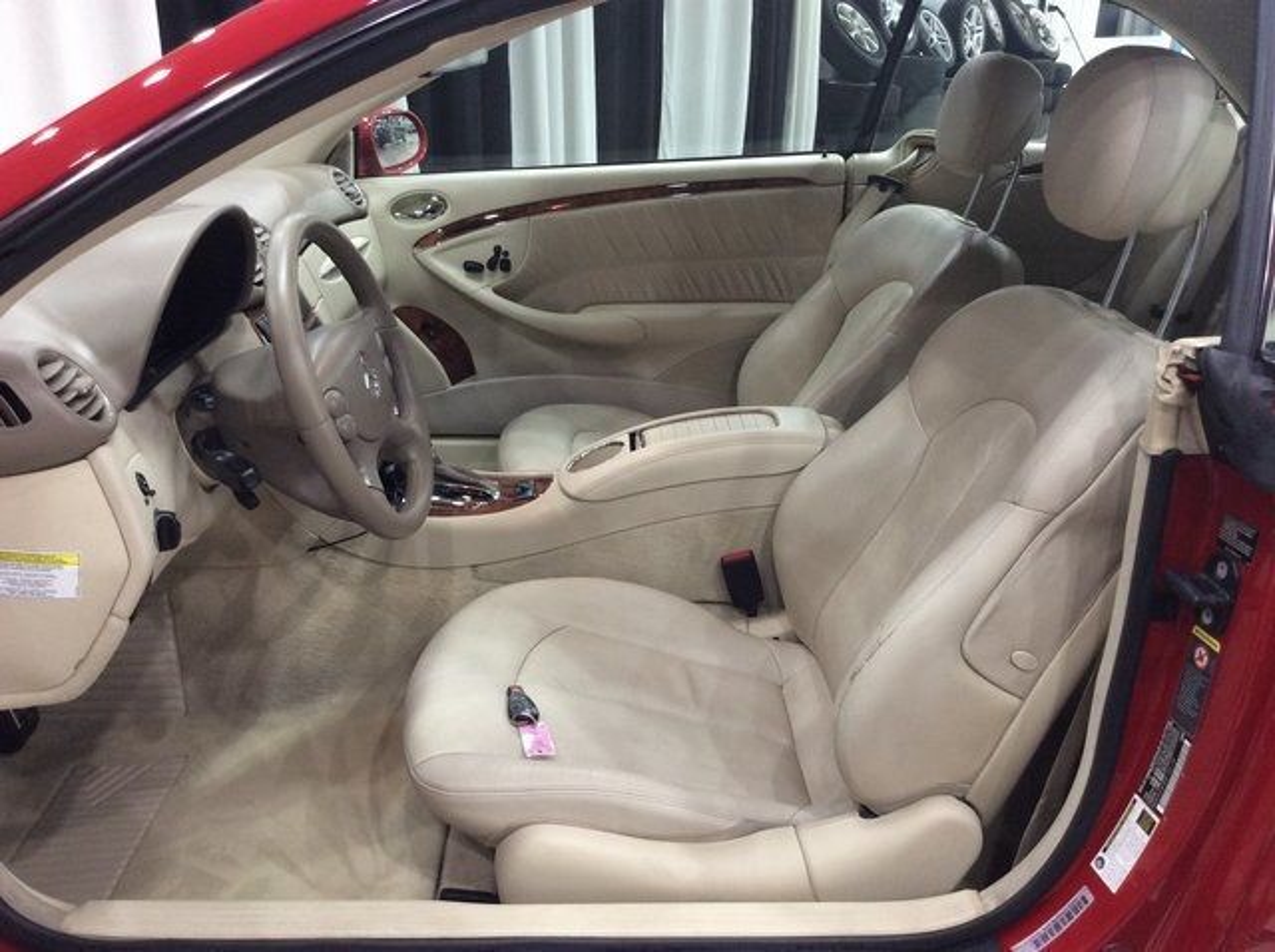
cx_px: 638
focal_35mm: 32
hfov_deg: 56.9
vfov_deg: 44.1
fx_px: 1177
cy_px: 476
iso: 80
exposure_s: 1/25
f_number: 2.4
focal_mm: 3.3
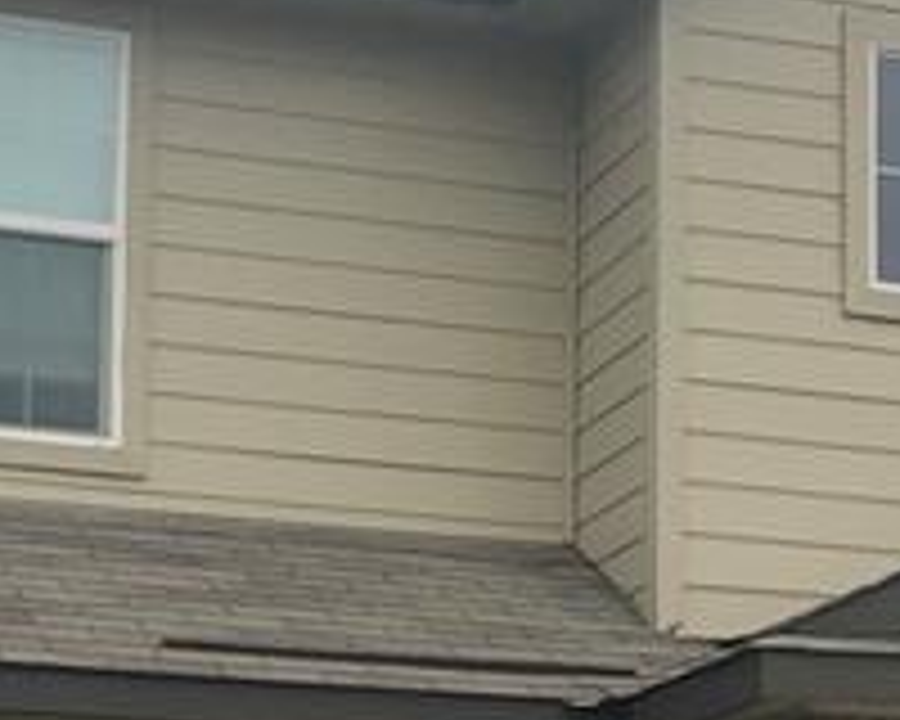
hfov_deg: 13.7
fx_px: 3729
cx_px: 778
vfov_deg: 10.9
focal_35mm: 140
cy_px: 832
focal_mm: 4
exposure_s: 1/1185
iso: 20
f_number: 1.8
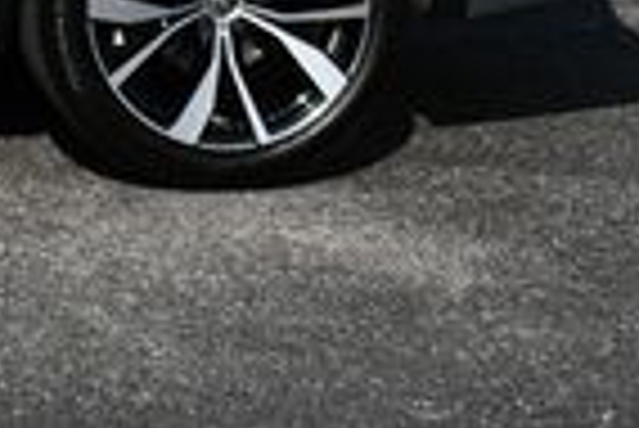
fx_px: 3518
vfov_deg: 6.7
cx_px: -464
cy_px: -532
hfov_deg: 9.9
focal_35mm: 198
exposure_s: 1/400
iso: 100
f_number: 9
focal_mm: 22
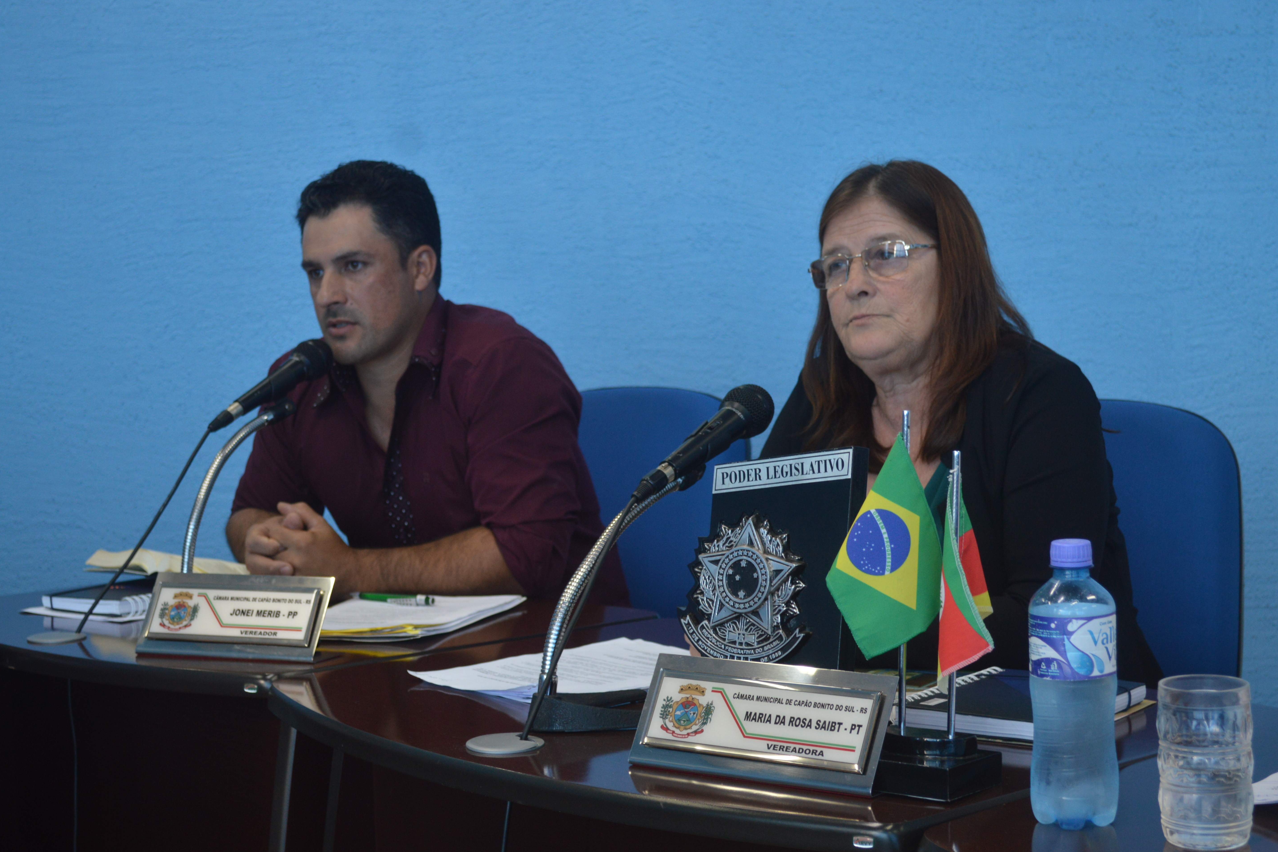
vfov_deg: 22.6
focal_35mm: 60
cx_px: 624
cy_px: 421
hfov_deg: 33.4
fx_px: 2130
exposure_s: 1/30
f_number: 5
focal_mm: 38
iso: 400
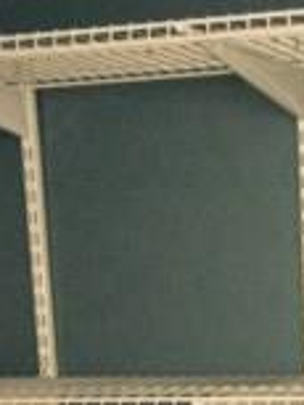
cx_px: 354
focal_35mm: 121
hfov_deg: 12.0
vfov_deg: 15.4
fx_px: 1415
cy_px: 548
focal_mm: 4.15
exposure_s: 1/16
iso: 125
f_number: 2.2
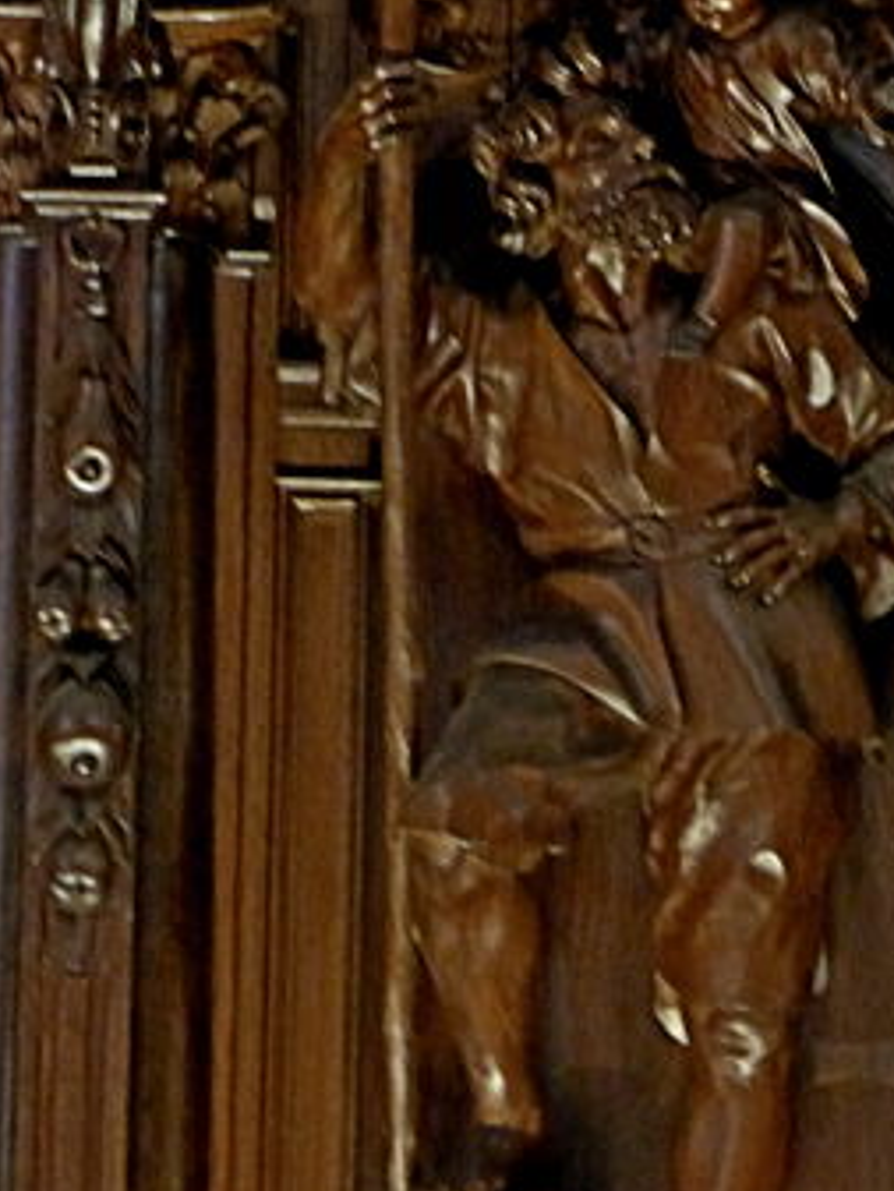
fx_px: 7468
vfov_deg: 9.1
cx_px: 664
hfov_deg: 6.8
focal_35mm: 217
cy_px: 733
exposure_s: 1/4
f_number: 5.4
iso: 1600
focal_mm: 24.4
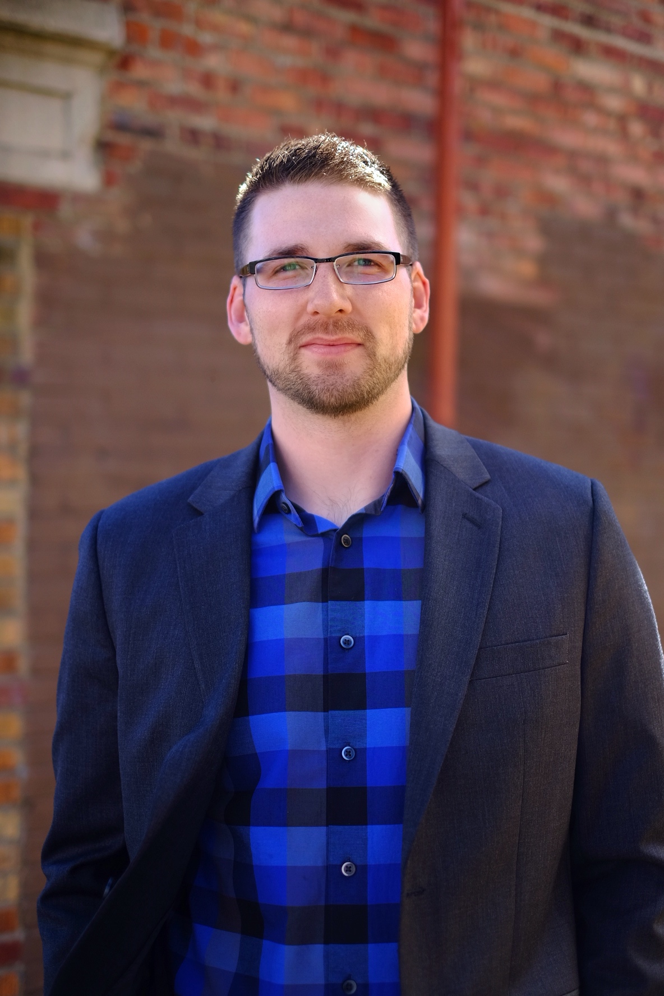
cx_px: 332
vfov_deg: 37.5
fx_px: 1466
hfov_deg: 25.5
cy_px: 498
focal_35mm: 53
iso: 100
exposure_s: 1/1500
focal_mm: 35
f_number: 1.4
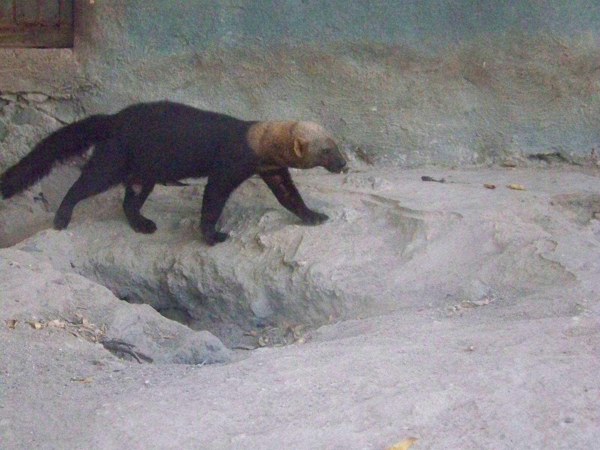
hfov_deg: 25.0
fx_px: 1352
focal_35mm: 78
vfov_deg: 18.9
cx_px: 300
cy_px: 225
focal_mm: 13.2
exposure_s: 1/500
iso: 1600
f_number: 3.2
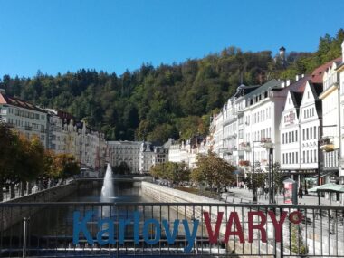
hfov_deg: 43.9
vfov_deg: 33.6
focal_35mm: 43
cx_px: 172
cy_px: 129
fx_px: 427
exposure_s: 1/747
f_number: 2.2
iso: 50
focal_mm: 3.83
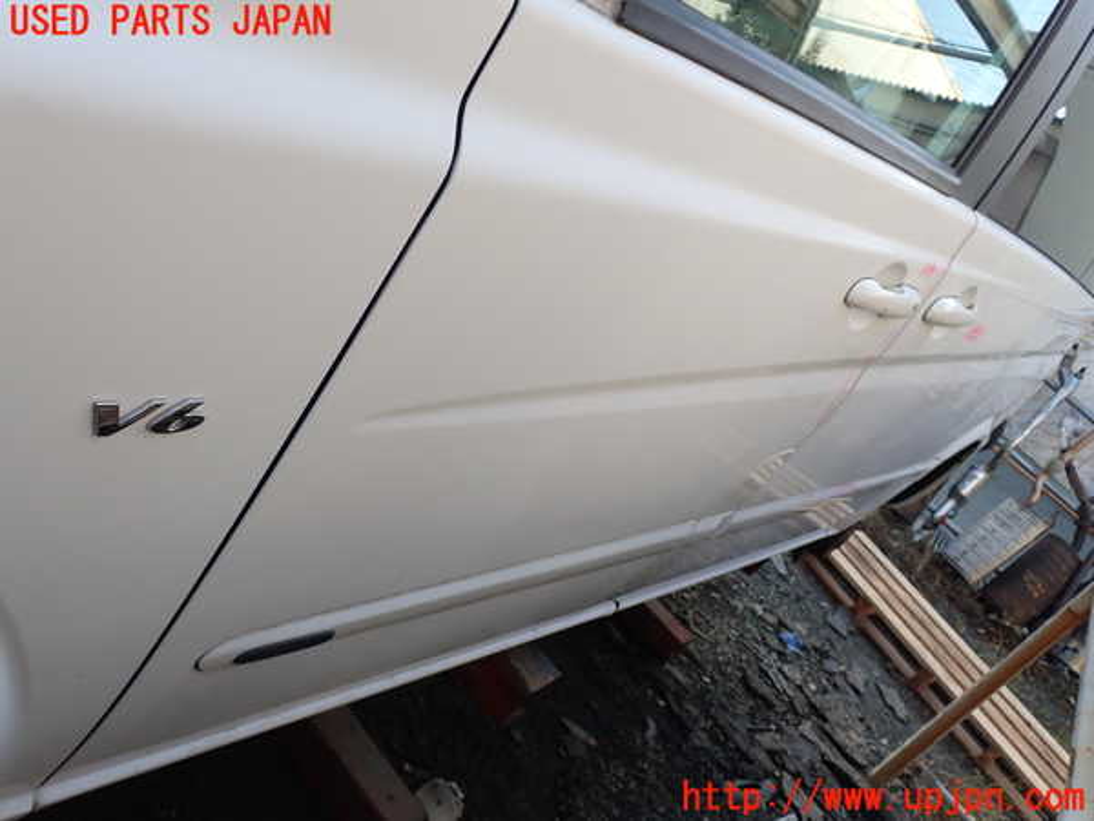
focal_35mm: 30
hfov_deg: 60.0
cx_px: 547
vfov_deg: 46.8
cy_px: 410
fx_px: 948
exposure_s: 1/200
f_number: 3.2
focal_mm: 5.4
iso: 100
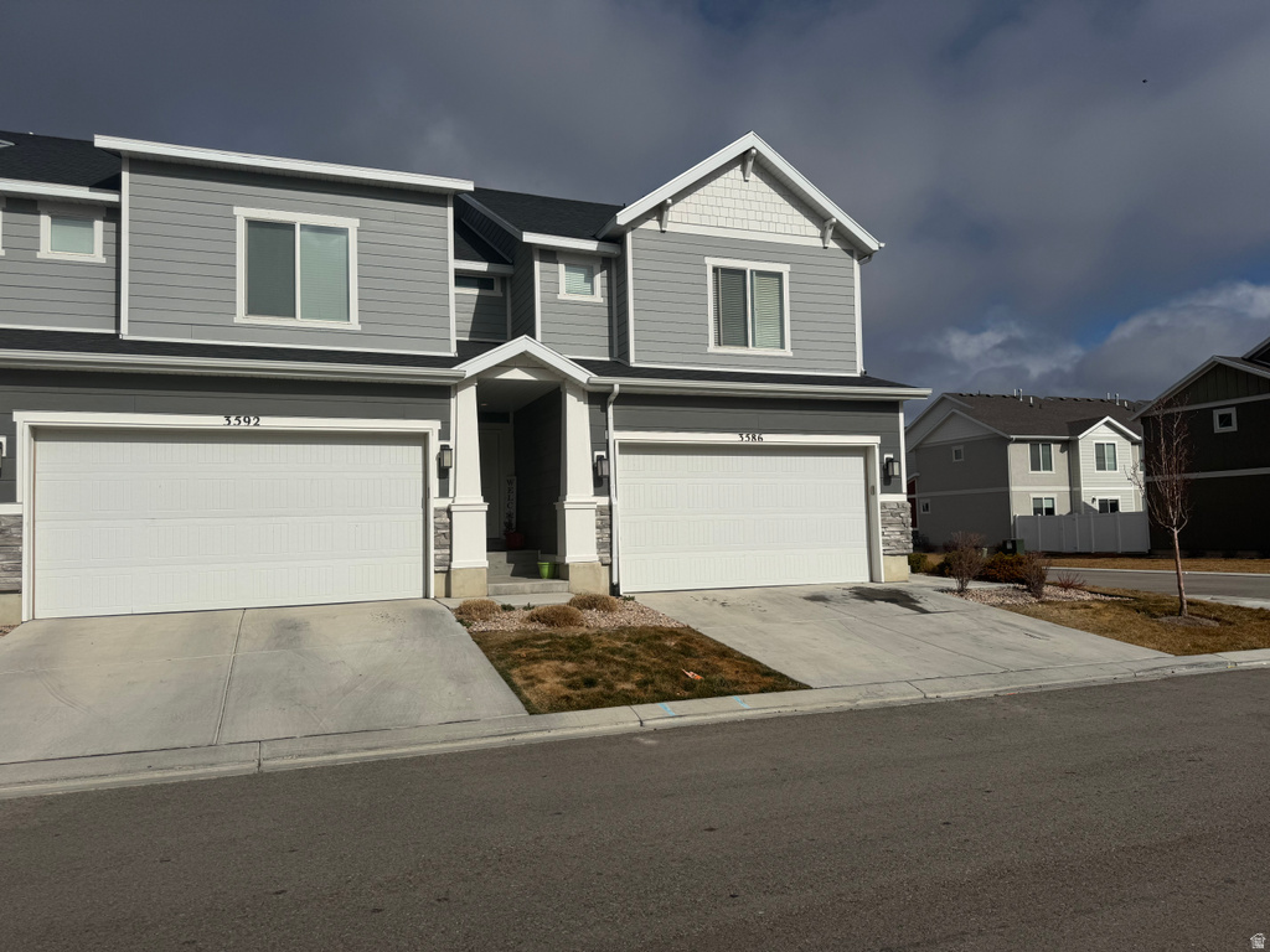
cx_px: 635
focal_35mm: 24
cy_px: 476
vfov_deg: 56.8
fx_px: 881
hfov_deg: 71.6
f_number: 1.78
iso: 64
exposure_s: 1/20000
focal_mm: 6.76
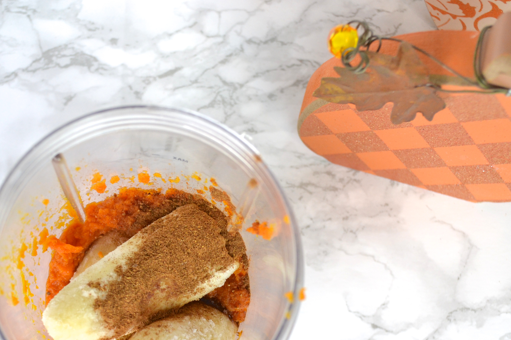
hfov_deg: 29.6
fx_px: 965
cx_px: 196
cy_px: 219
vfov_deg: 20.0
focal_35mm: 68
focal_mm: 32
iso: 800
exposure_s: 1/160
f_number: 5.6
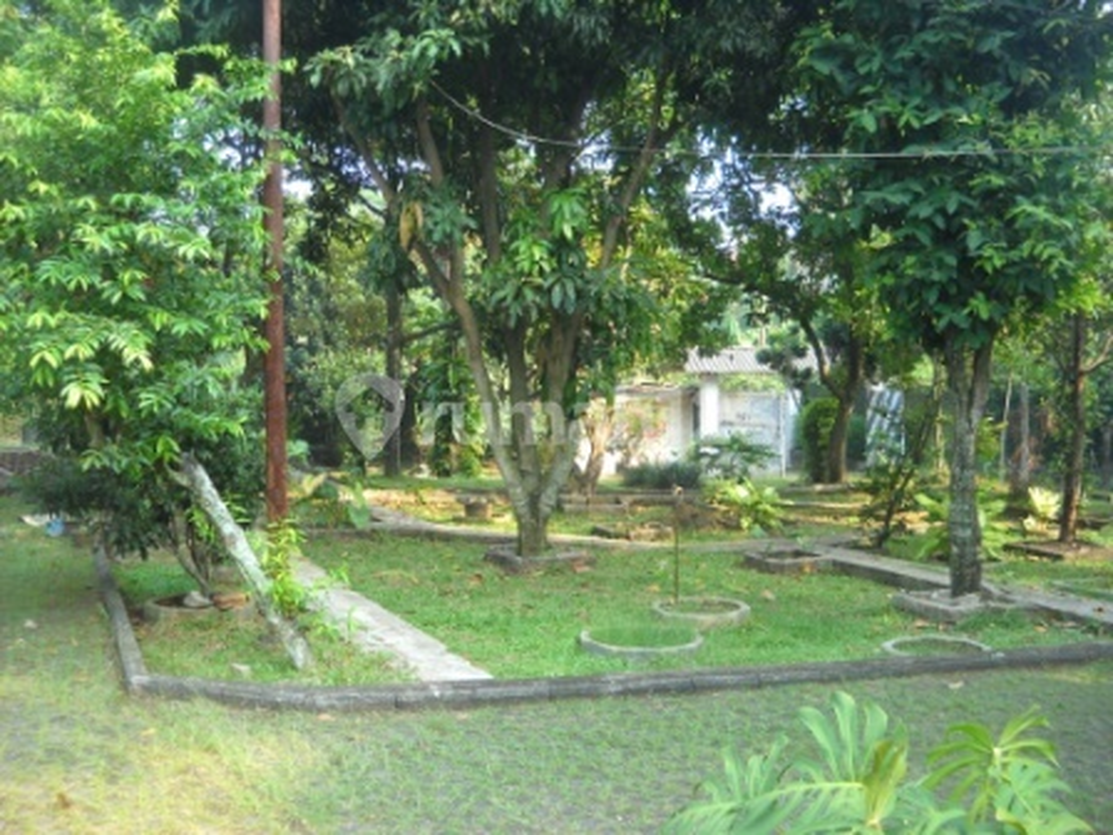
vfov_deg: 35.1
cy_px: 418
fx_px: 1318
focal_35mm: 41
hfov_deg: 45.8
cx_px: 556
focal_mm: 6.72
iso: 64
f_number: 3.1
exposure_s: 1/64
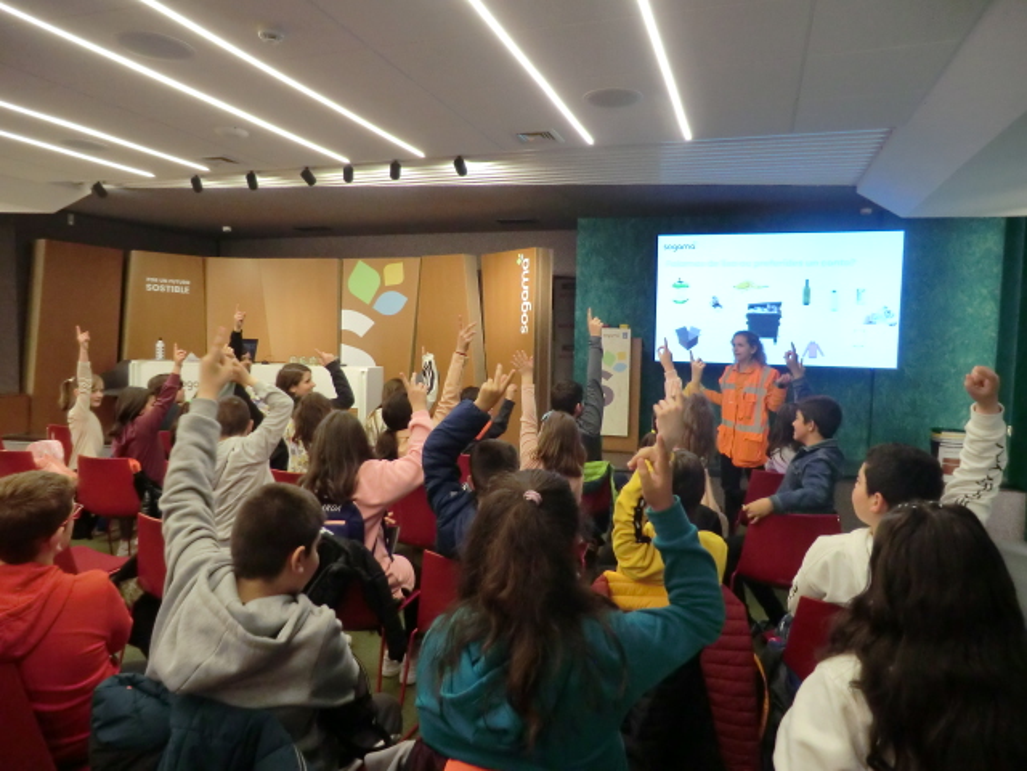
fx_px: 712
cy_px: 386
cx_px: 514
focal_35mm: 24
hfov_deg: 71.6
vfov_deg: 56.8
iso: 400
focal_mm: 4.3
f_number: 3.2
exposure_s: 1/60
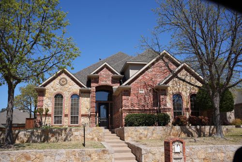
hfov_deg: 55.1
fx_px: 232
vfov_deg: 38.4
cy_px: 81
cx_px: 121
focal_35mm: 34
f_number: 4.5
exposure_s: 1/1000
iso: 100
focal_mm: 34.5
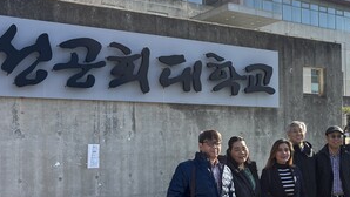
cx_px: 288
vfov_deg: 21.0
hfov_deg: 35.2
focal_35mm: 57
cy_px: 134
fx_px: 529
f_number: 1.6
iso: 50
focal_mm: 5.96
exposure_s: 1/1205
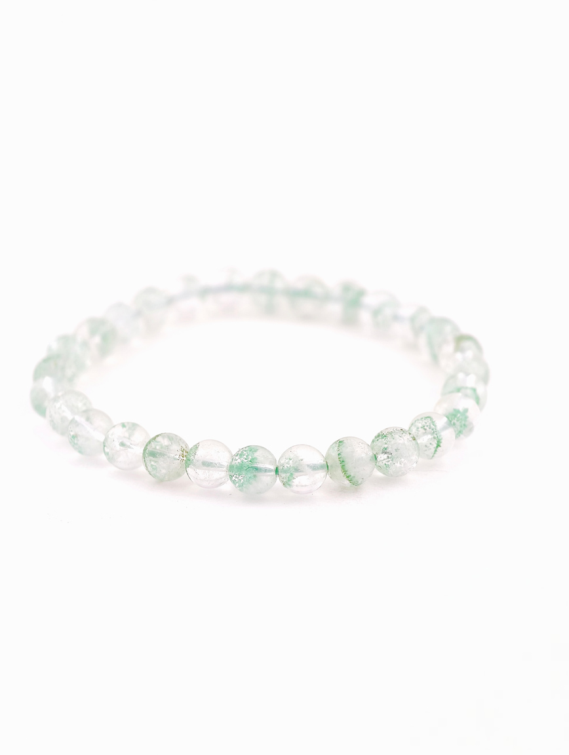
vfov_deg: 20.8
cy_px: 378
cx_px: 284
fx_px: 2055
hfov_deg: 15.8
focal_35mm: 94
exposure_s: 1/161
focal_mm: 22.48
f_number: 2.67
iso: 125
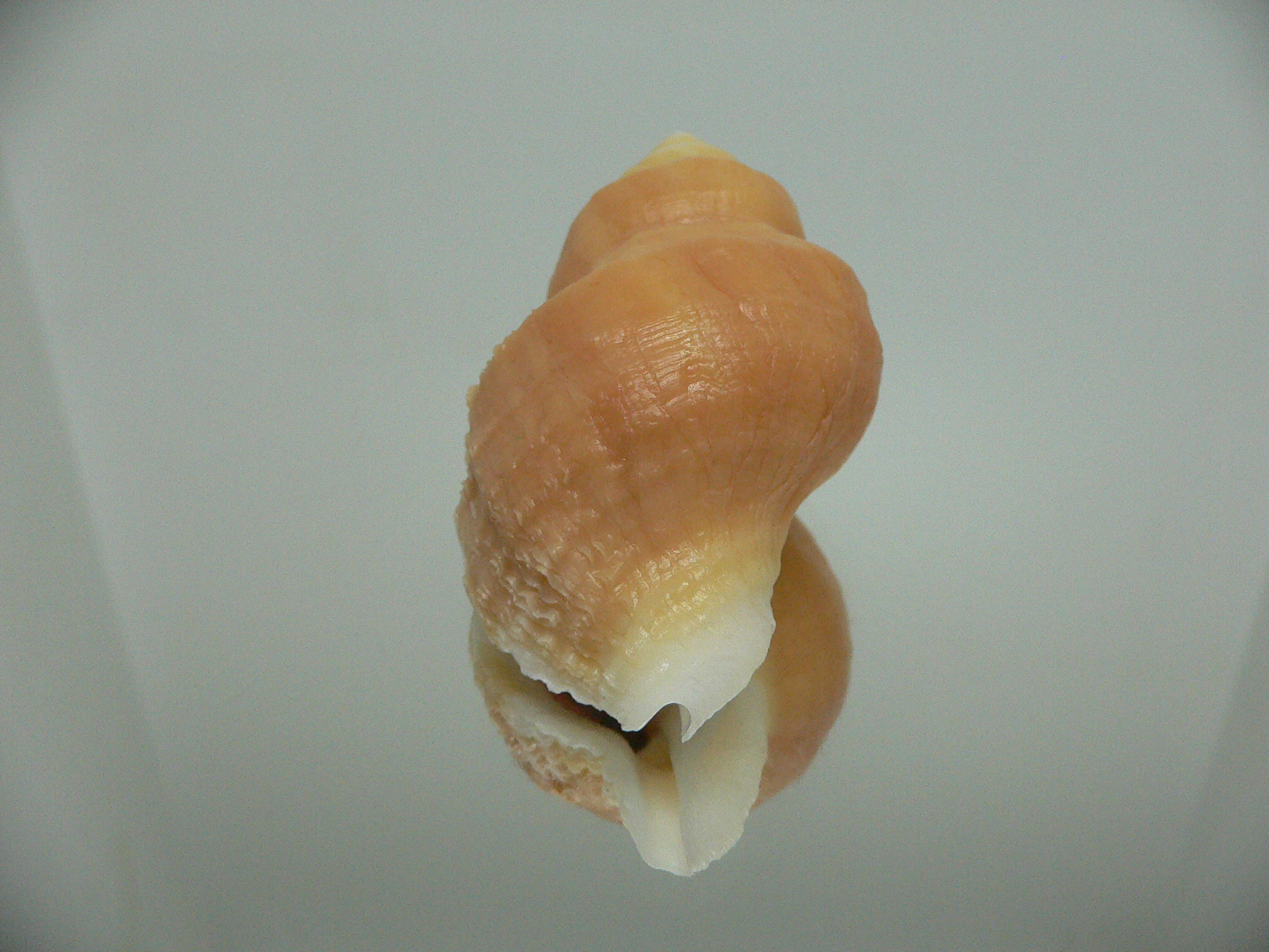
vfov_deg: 40.7
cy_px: 476
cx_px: 634
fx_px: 1283
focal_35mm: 35
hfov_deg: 52.6
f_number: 2.8
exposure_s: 1/60
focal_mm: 4.6
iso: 200
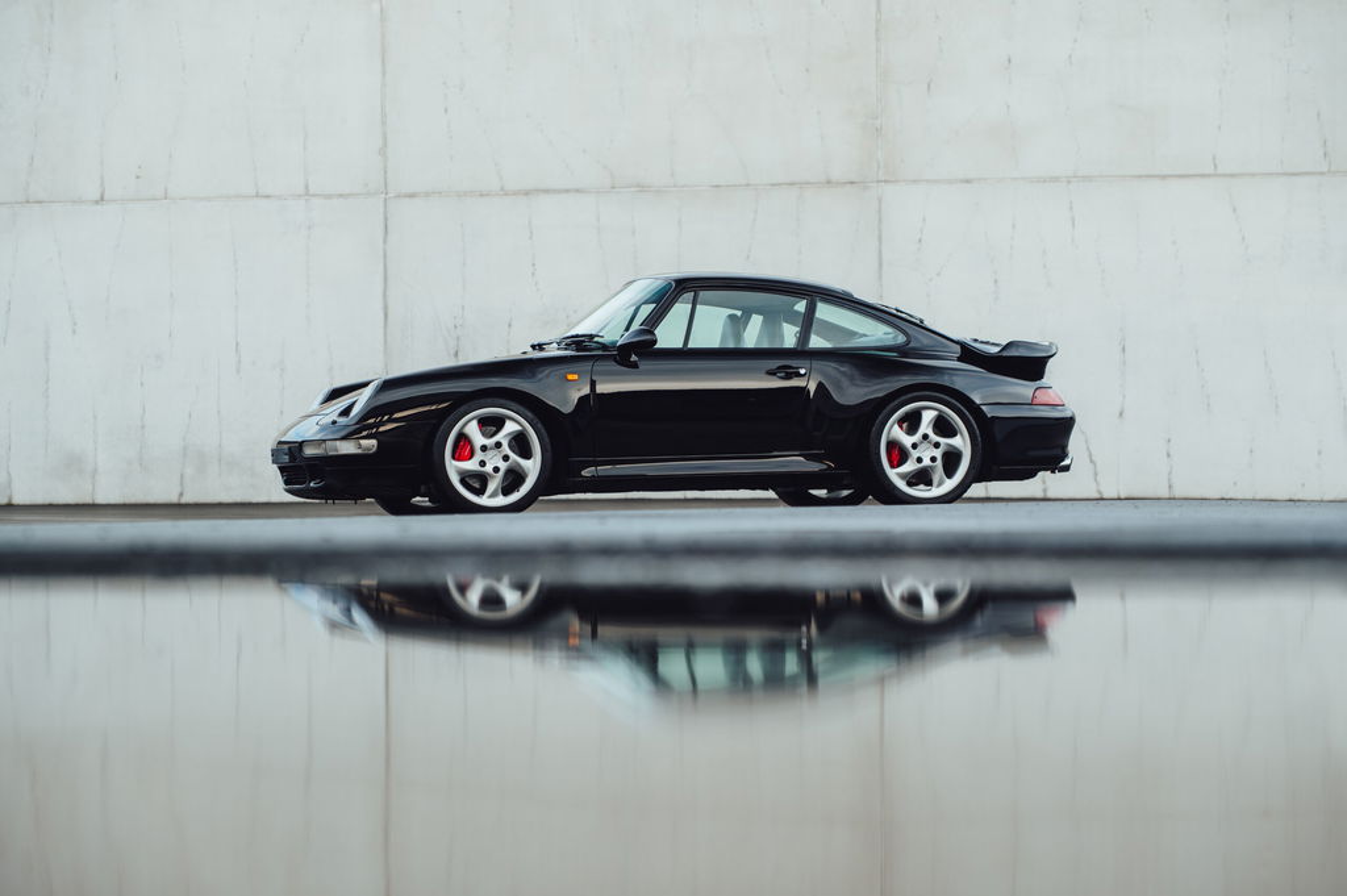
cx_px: 674
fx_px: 4112
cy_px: 448
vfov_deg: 12.4
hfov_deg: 18.6
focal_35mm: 110
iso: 400
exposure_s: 1/160
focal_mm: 110
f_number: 5
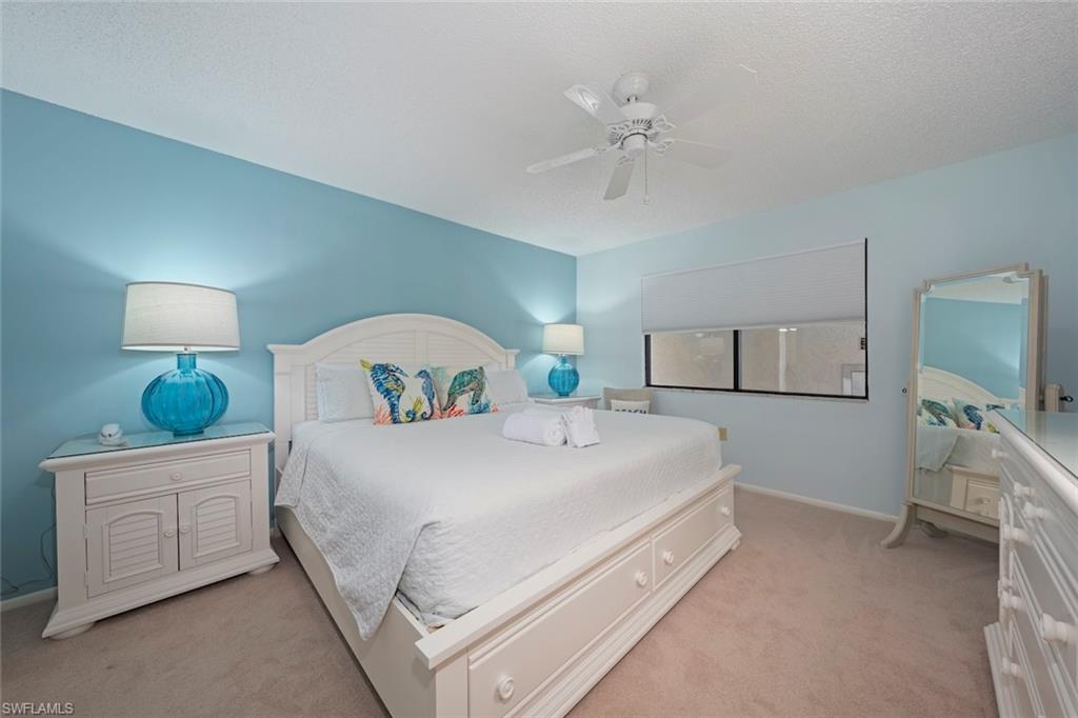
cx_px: 539
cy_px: 359
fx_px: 389
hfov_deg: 108.3
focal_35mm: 13
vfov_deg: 85.4
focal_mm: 13
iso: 160
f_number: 9
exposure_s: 1/1.25
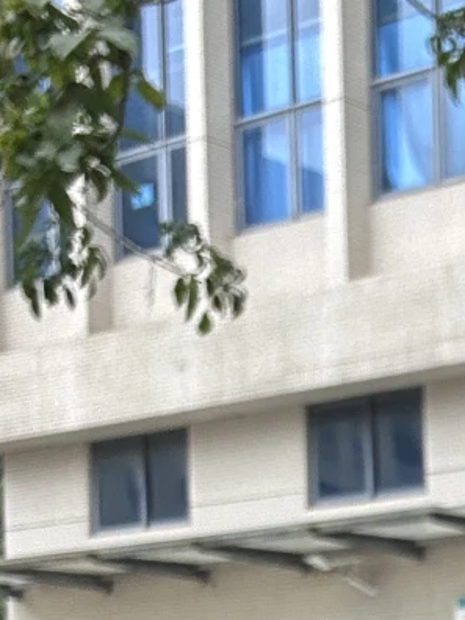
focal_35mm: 109
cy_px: 842
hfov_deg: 12.7
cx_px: 748
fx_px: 1952
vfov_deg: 16.8
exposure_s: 1/121
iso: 32
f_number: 1.9
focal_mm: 2.69
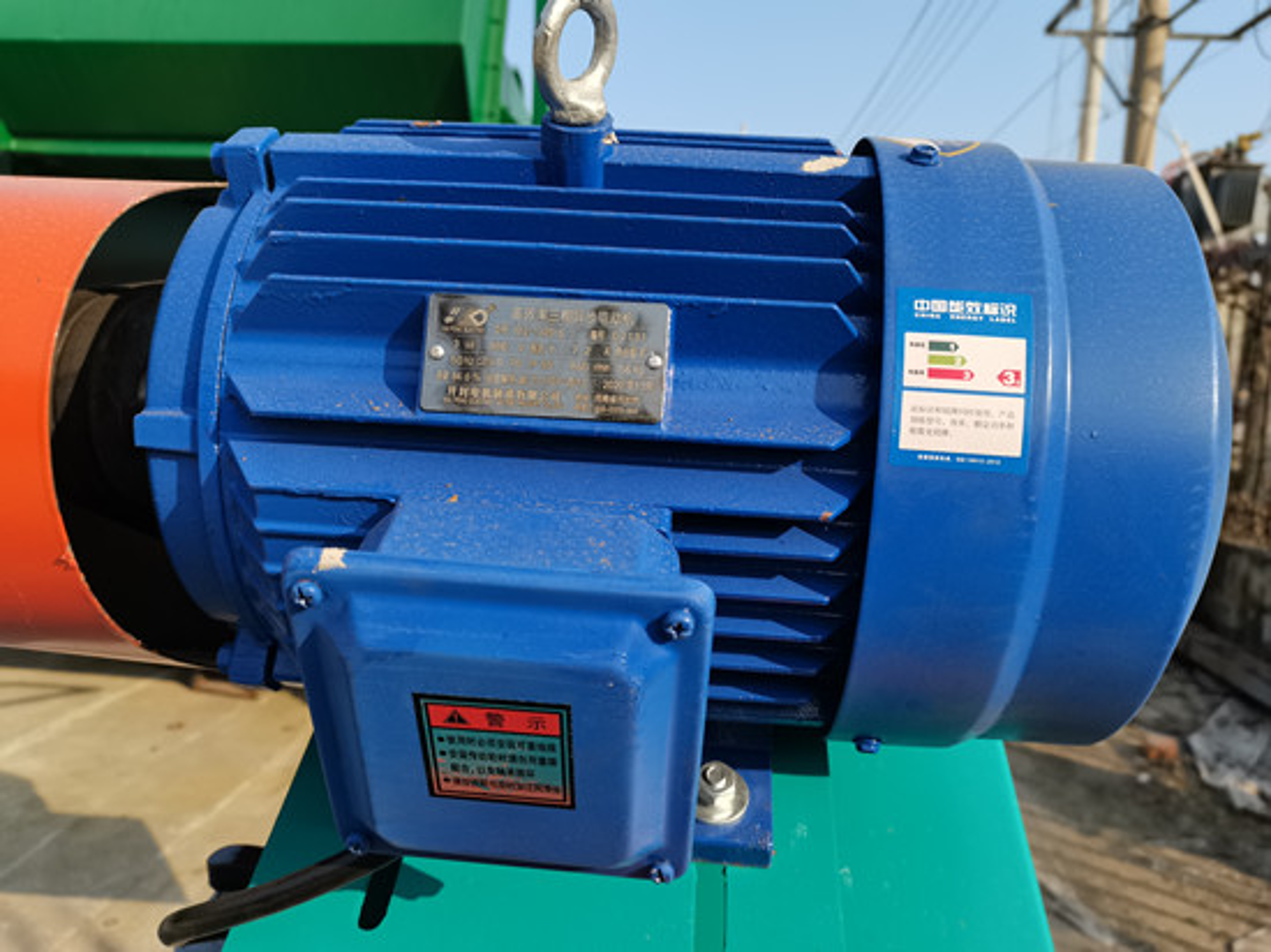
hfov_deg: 67.3
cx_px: 636
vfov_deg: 53.0
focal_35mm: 26
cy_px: 476
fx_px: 954
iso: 50
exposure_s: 1/703
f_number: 1.8
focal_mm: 5.58
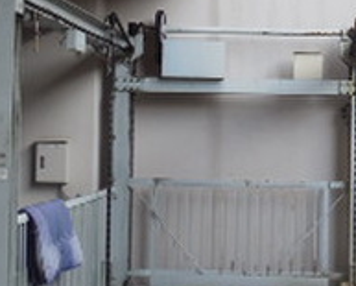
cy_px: 102
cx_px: 345
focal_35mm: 106
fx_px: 1119
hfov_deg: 17.7
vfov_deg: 14.5
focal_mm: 5.3
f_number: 3.2
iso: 125
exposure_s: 1/100
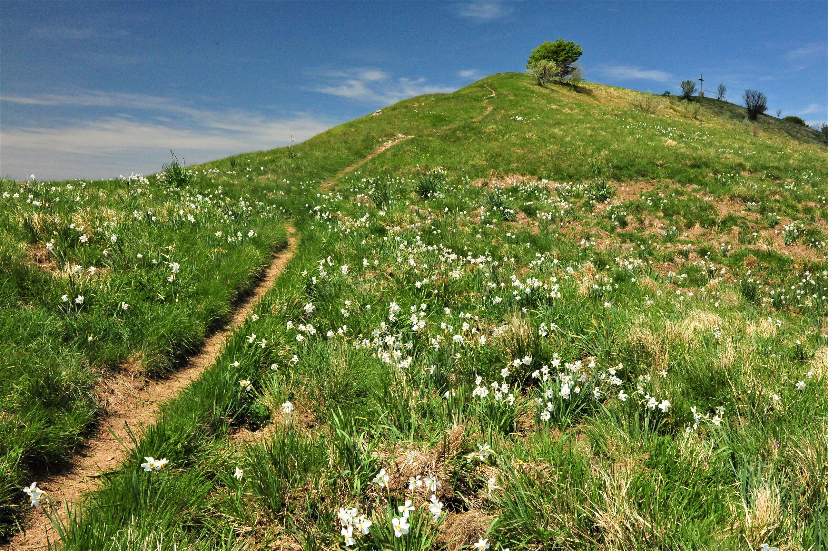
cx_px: 414
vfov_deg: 37.8
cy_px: 276
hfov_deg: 54.5
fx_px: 804
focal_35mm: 35
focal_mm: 35
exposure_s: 1/2500
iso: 6400
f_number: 16
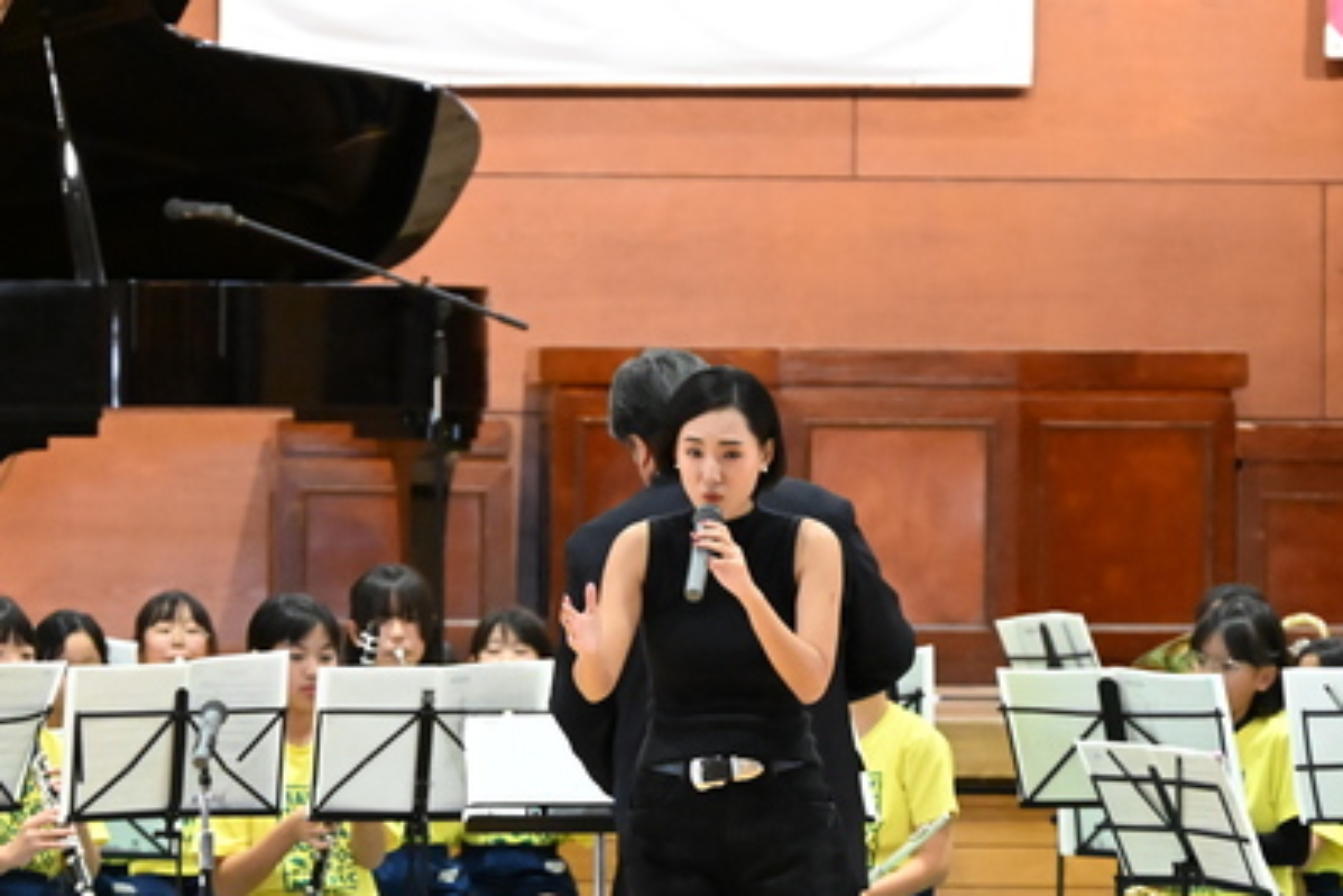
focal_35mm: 361
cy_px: 770
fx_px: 13466
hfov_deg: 5.7
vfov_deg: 3.8
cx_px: 828
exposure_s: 1/250
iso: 12800
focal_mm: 180
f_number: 6.3
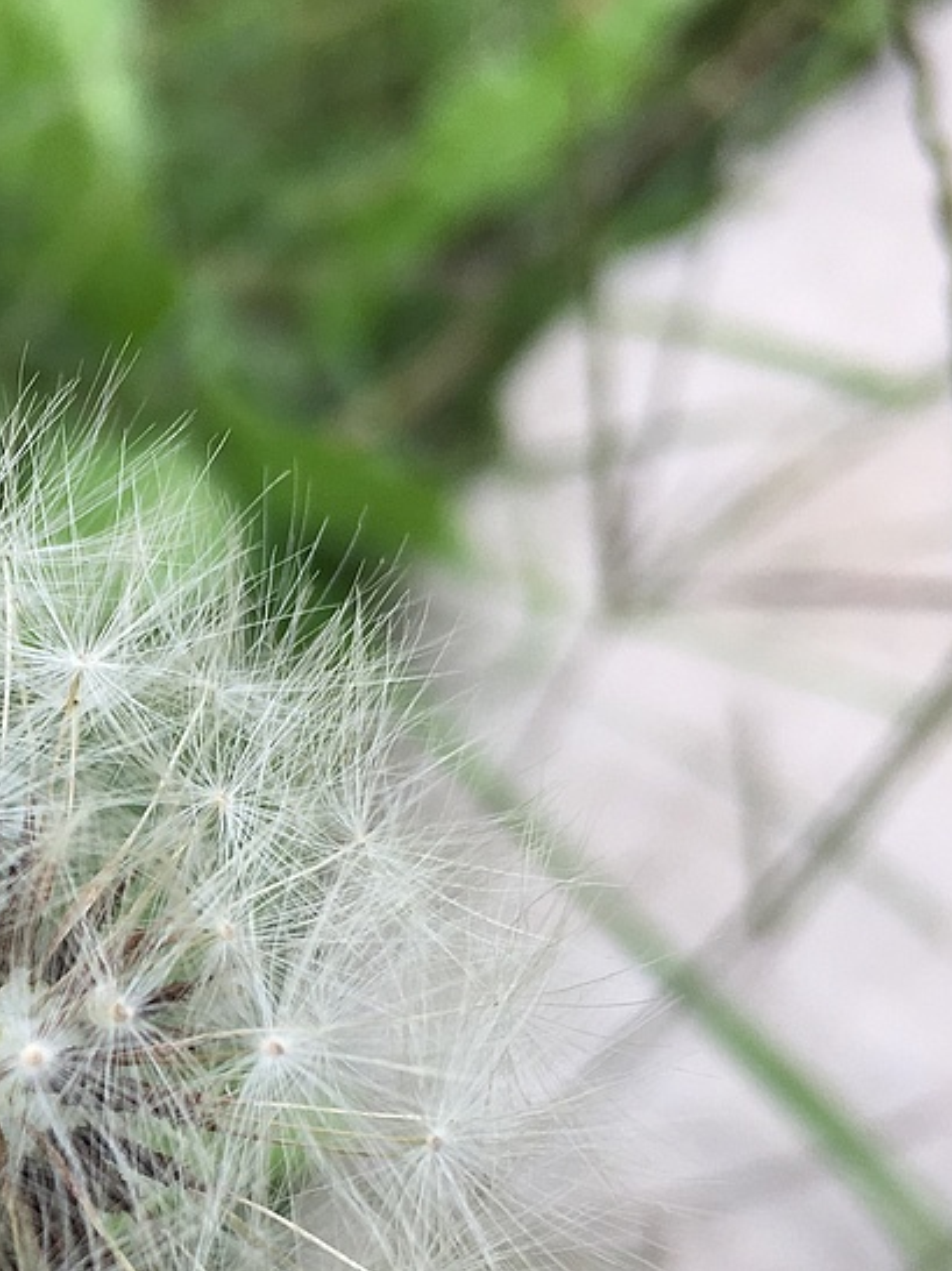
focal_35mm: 68
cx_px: -102
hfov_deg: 20.6
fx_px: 2495
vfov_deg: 27.8
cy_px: 1061
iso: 25
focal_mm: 4.15
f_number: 2.2
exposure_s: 1/232
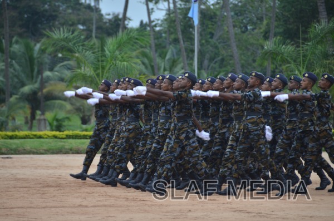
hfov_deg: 6.9
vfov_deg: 4.6
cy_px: 110
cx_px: 167
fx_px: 2777
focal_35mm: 300
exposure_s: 1/100
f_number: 5.6
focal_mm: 200
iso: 250
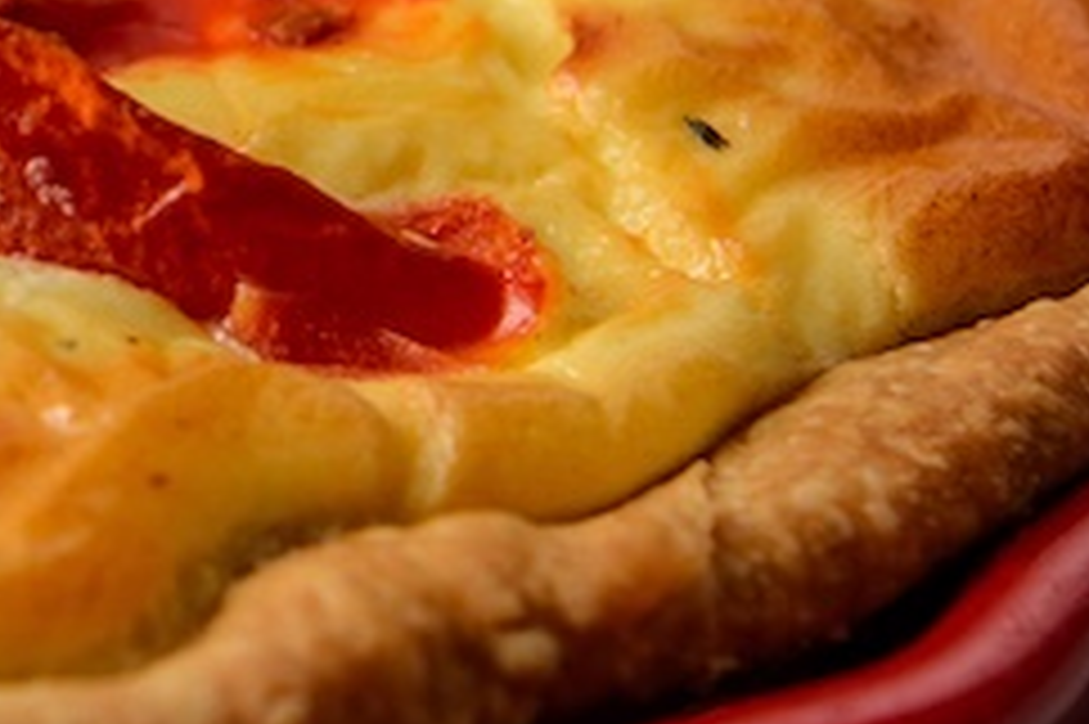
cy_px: -263
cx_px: -436
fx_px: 7799
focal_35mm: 258
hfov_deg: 7.9
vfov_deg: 5.3
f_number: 5
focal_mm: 52
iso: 100
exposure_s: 1/200
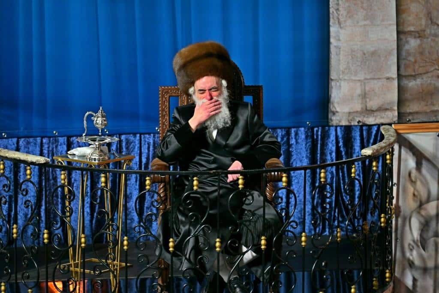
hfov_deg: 6.9
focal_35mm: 300
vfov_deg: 4.6
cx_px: 220
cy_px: 146
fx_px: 3659
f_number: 2.8
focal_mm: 200
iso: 320
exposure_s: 1/160
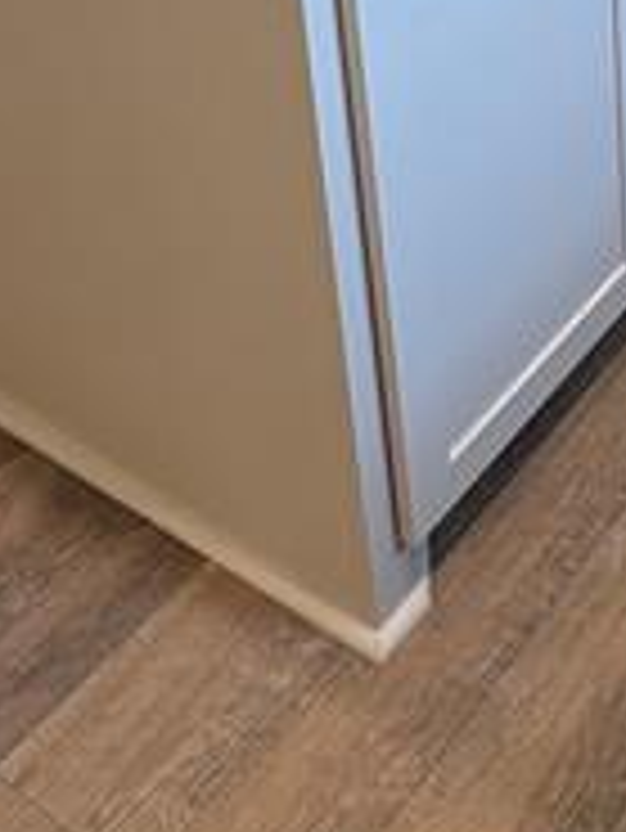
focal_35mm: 58
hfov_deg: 22.3
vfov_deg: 26.5
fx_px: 1397
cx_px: 842
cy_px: -328
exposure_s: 1/60
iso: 160
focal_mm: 2.22
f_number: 2.2
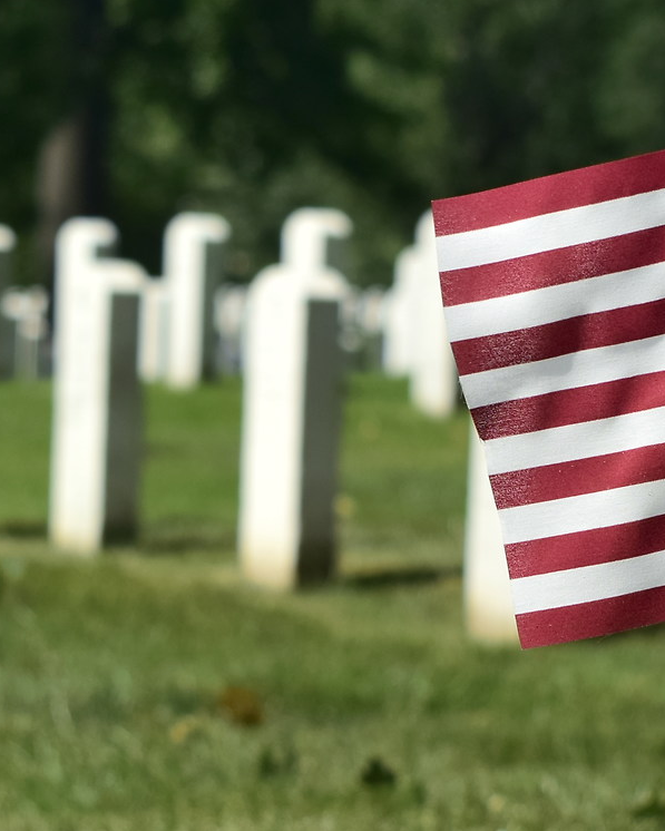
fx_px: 7797
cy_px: 434
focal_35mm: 317
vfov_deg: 6.1
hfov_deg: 4.9
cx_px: 222
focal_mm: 70
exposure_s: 1/320
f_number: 7.1
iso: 200
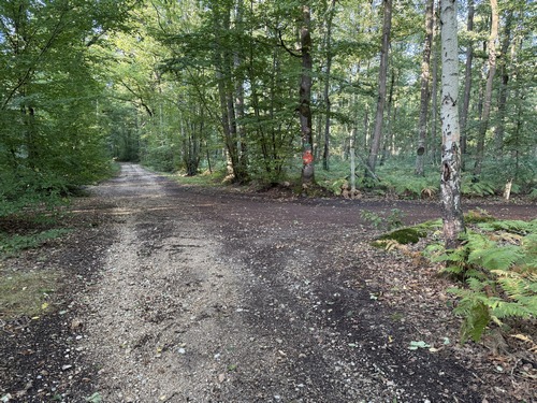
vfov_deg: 56.8
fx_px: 372
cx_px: 268
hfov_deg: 71.6
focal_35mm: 24
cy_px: 202
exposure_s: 1/83
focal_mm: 6.76
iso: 200
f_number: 1.78
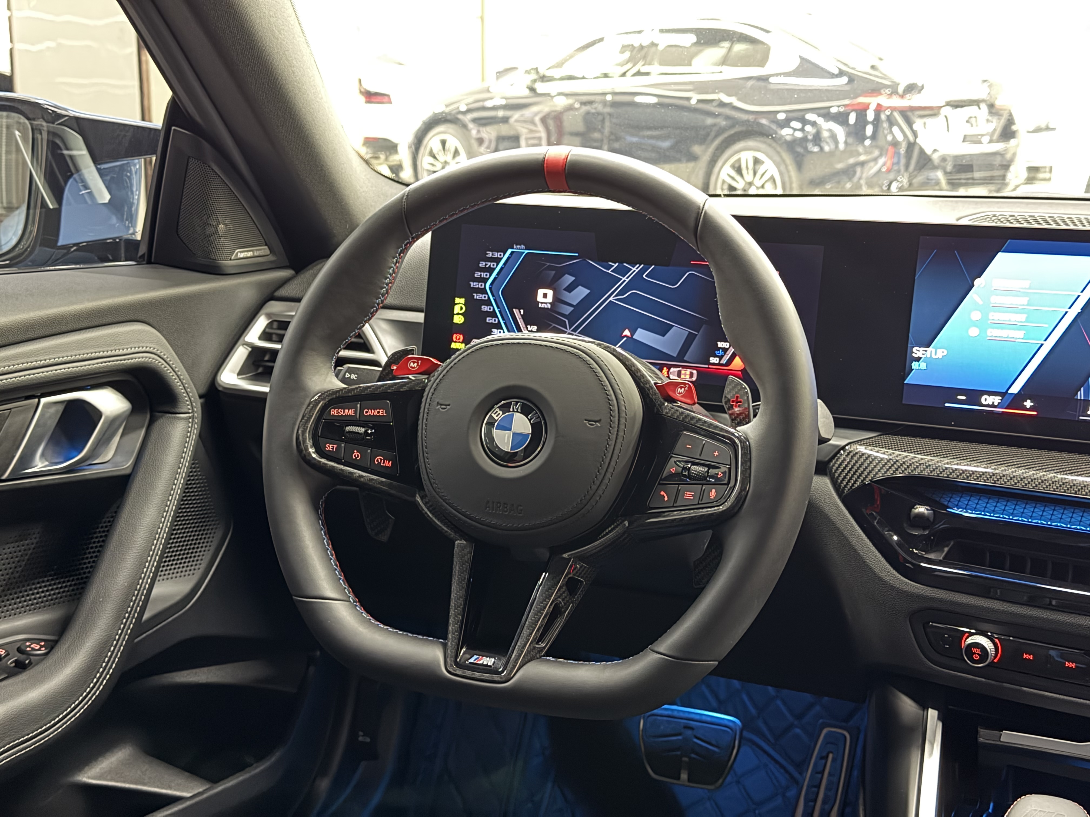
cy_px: 408
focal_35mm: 48
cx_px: 545
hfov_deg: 39.7
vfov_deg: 30.3
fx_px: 1511
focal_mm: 6.76
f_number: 1.78
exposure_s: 1/9
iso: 800
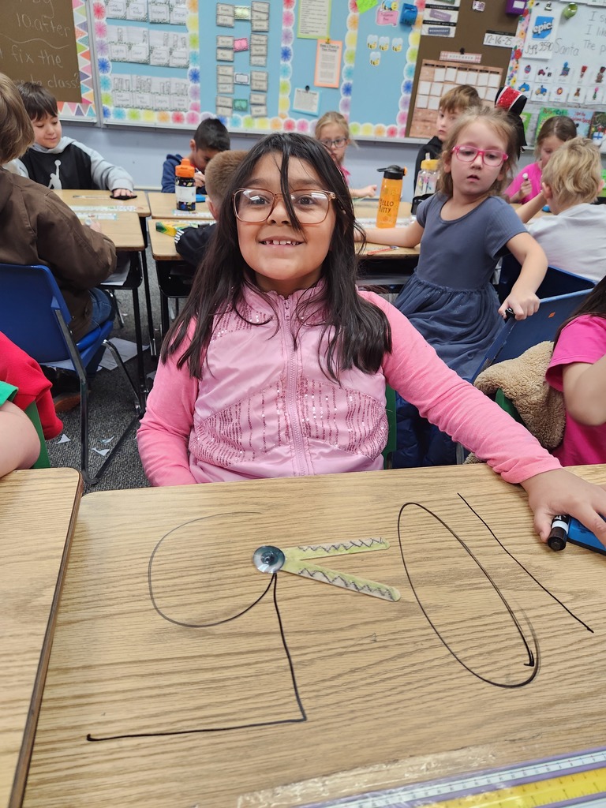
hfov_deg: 58.9
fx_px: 537
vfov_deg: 73.9
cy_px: 404
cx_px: 303
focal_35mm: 23
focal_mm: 5.4
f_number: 1.8
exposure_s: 1/120
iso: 250
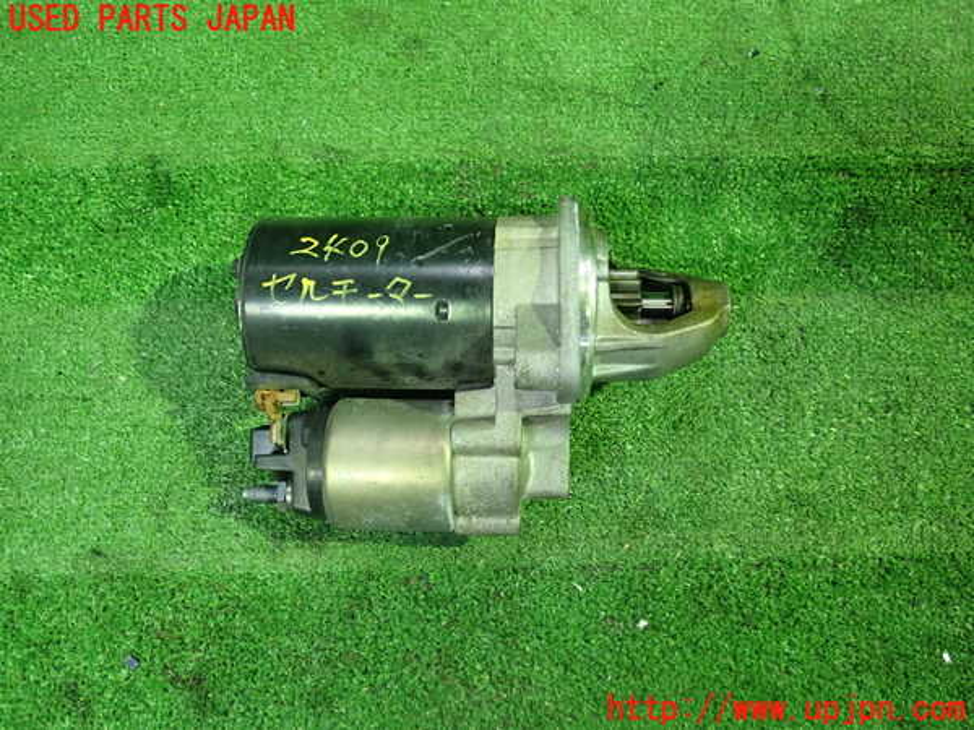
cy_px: 365
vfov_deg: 46.8
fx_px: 844
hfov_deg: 60.0
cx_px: 487
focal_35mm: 30
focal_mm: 5.5
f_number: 2.3
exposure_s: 1/40
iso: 800
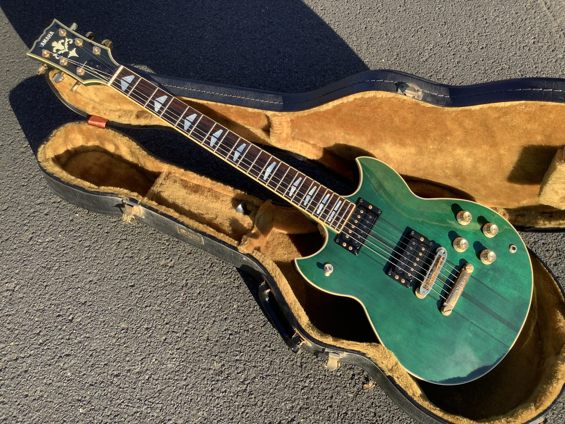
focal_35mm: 31
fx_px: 506
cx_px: 282
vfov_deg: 45.4
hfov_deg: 58.4
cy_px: 212
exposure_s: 1/314
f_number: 2.4
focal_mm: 3.3
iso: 25
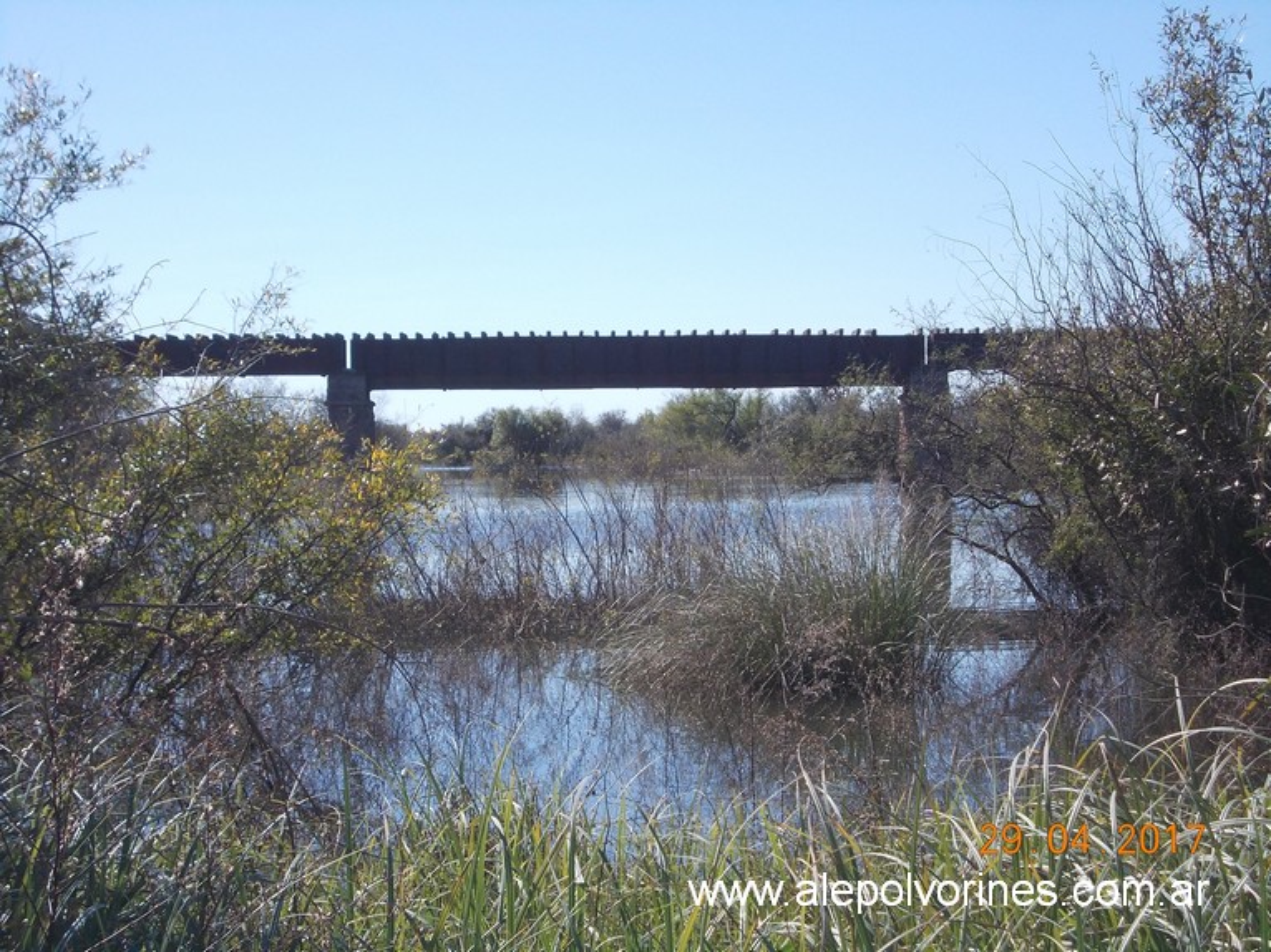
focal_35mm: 82
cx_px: 636
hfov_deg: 23.8
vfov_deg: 18.0
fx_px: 3010
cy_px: 476
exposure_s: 1/500
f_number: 4.8
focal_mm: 11.6
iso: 80
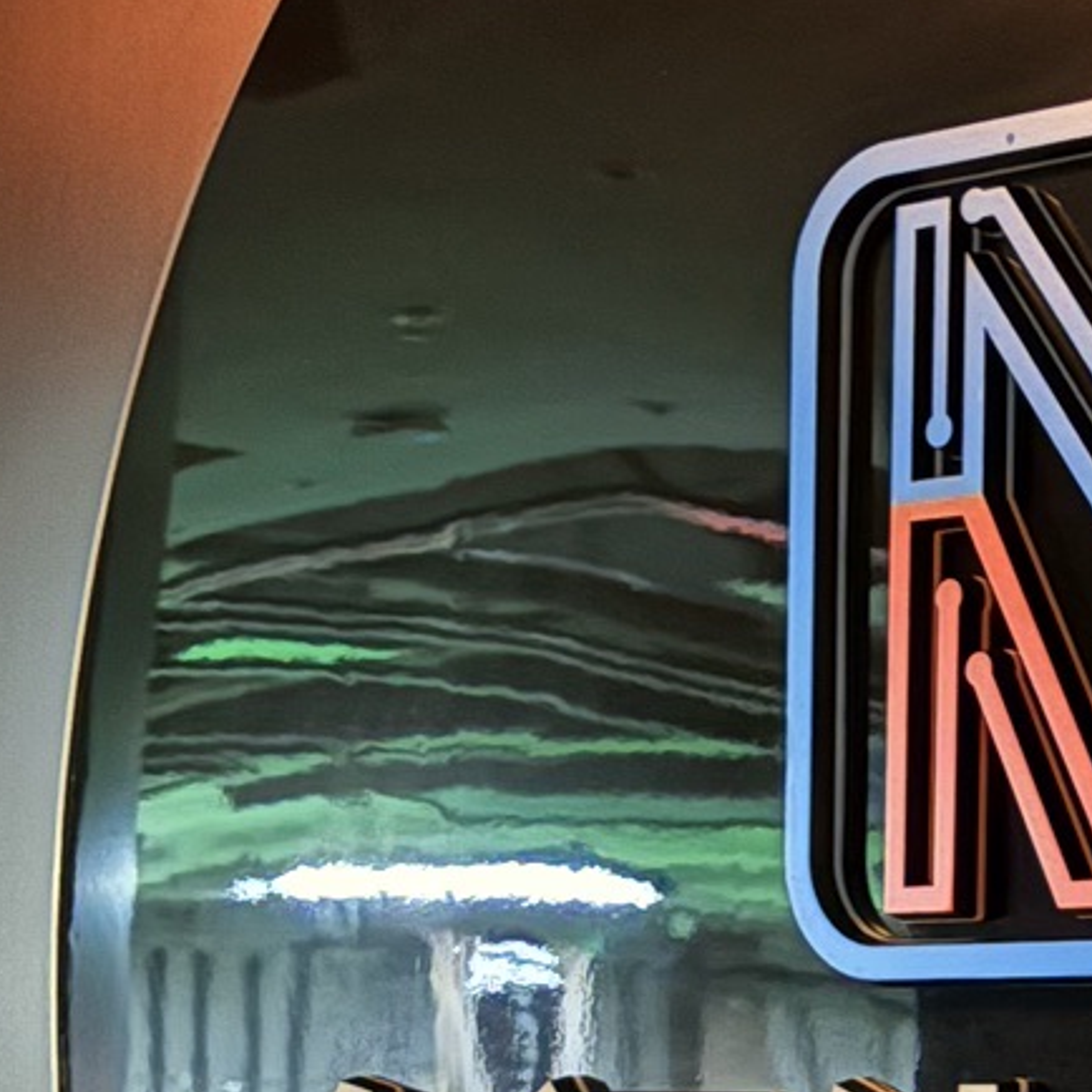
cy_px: 1014
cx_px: 1407
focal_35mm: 106
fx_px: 3783
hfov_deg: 15.6
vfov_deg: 16.2
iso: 1000
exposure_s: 1/9
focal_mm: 5.96
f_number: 1.6
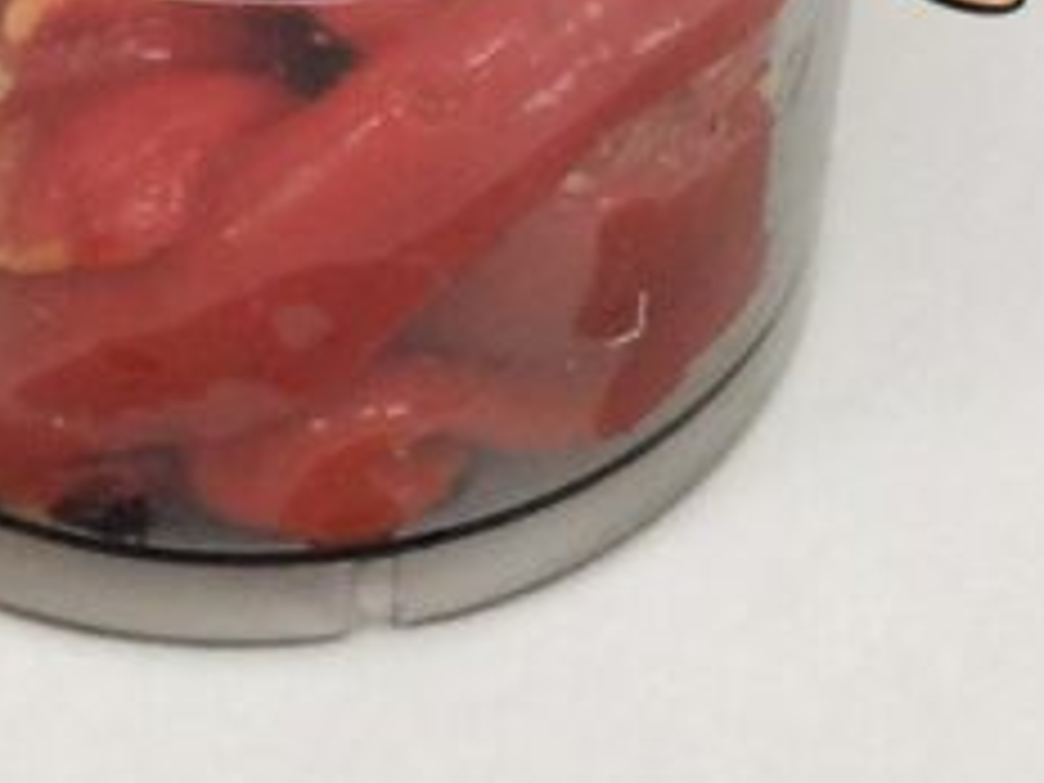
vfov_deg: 4.0
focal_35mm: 374
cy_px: -385
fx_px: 11280
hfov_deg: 5.3
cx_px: 270
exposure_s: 1/50
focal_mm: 5.25
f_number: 1.75
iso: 353
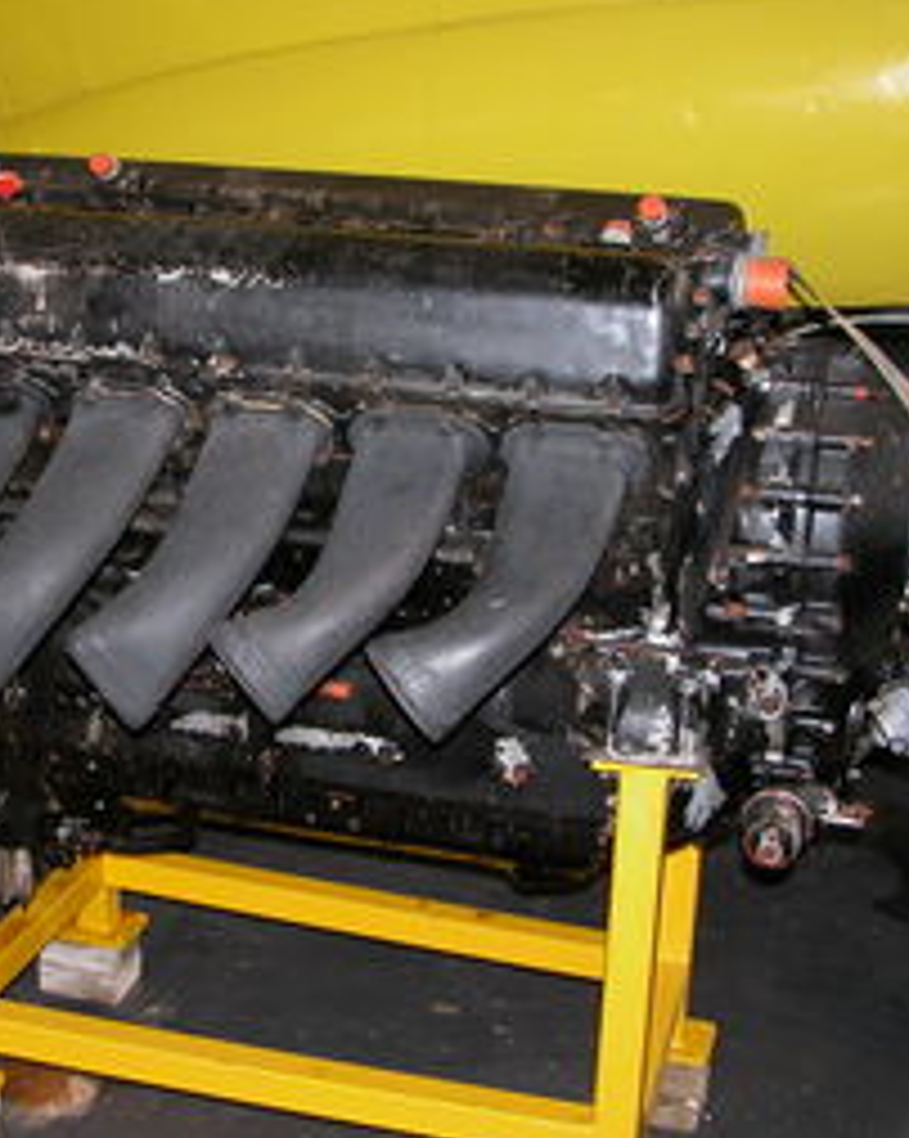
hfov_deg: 27.7
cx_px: 225
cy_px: 499
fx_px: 1818
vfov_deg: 34.7
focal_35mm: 54
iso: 100
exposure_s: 1/60
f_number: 2.8
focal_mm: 8.9
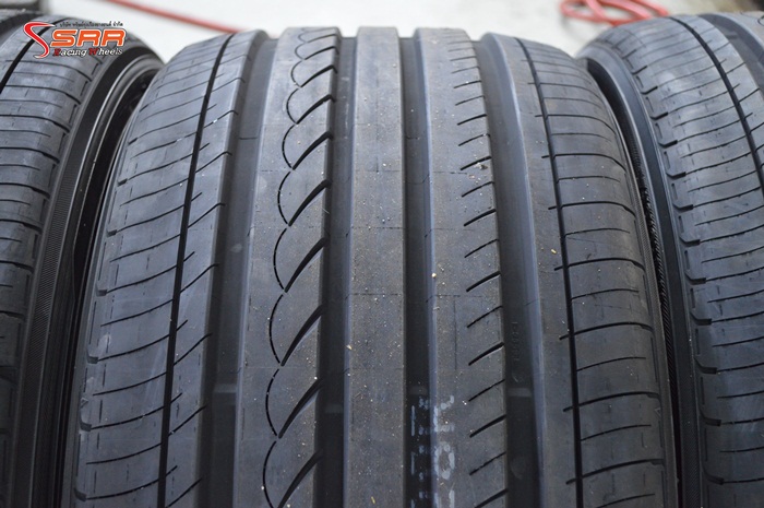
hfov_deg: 38.9
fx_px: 1081
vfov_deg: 26.4
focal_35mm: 51
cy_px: 254
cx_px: 382
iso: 2000
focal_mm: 34
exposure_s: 1/15
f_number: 5
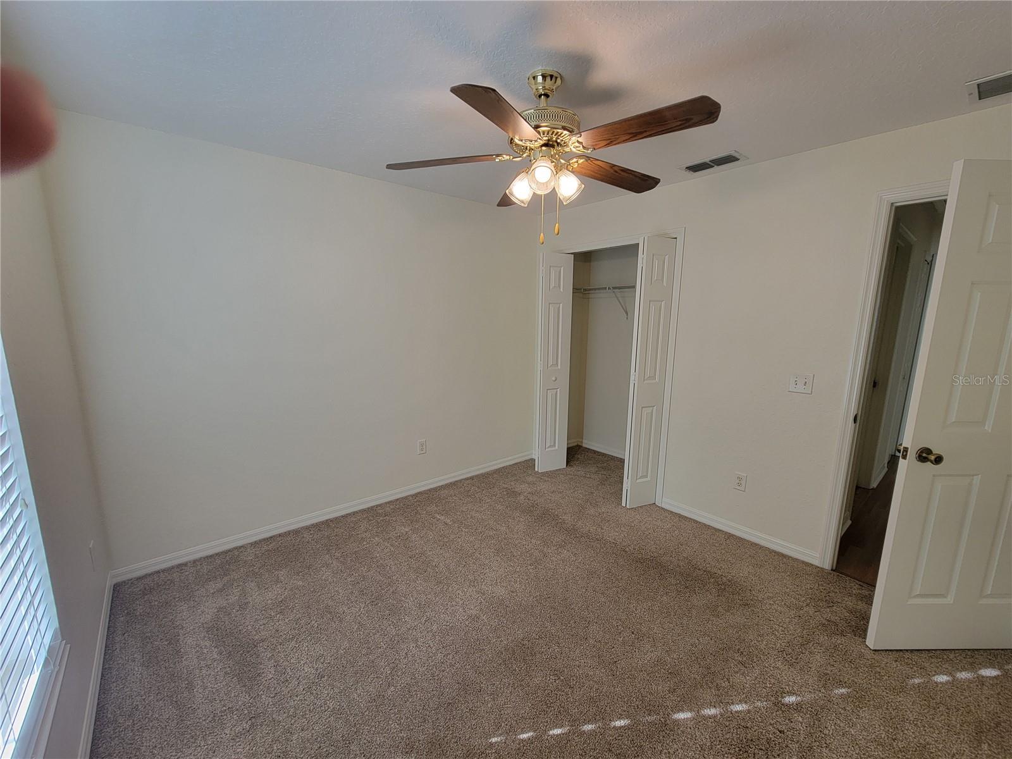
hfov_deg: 106.2
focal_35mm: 13
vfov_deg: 89.9
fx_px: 380
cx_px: 506
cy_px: 380
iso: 80
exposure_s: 1/60
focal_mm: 2.2
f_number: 2.2
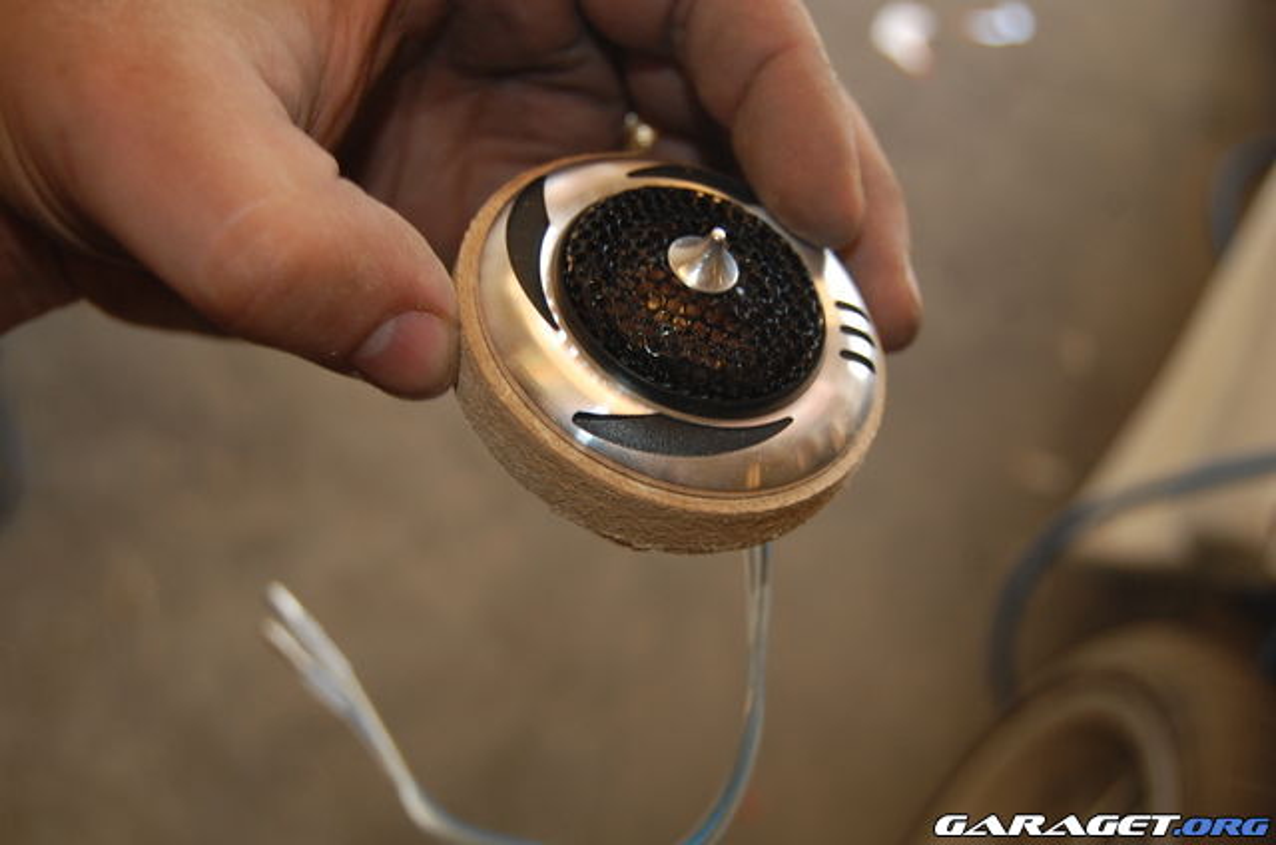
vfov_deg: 34.1
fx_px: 1380
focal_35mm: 39
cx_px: 638
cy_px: 422
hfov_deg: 49.6
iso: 400
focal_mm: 26
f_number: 4.2
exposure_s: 1/60
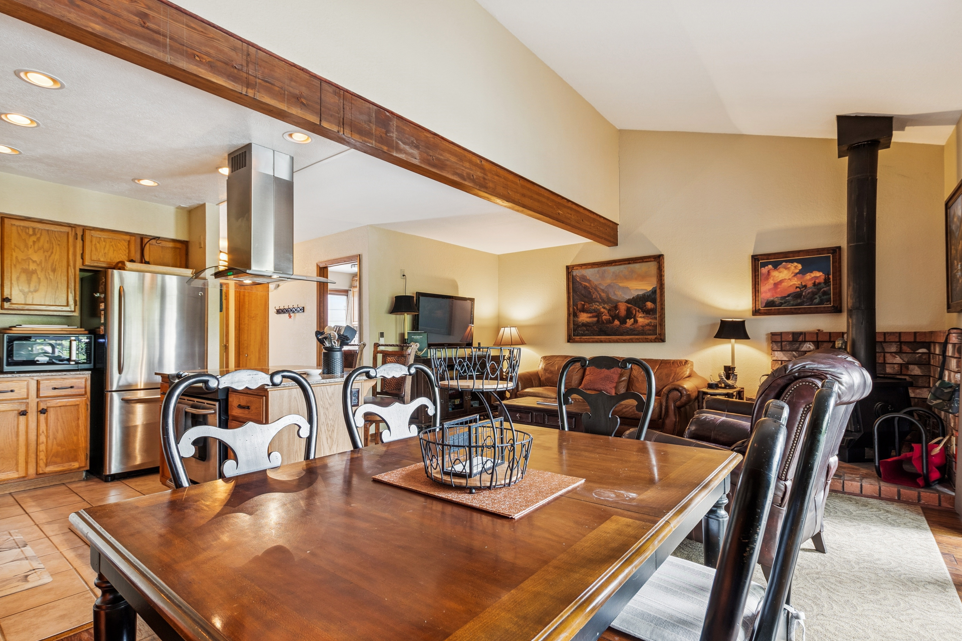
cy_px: 328
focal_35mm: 17
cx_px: 475
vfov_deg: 70.4
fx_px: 454
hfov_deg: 93.3
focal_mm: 10
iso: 100
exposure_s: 1/3
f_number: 6.3
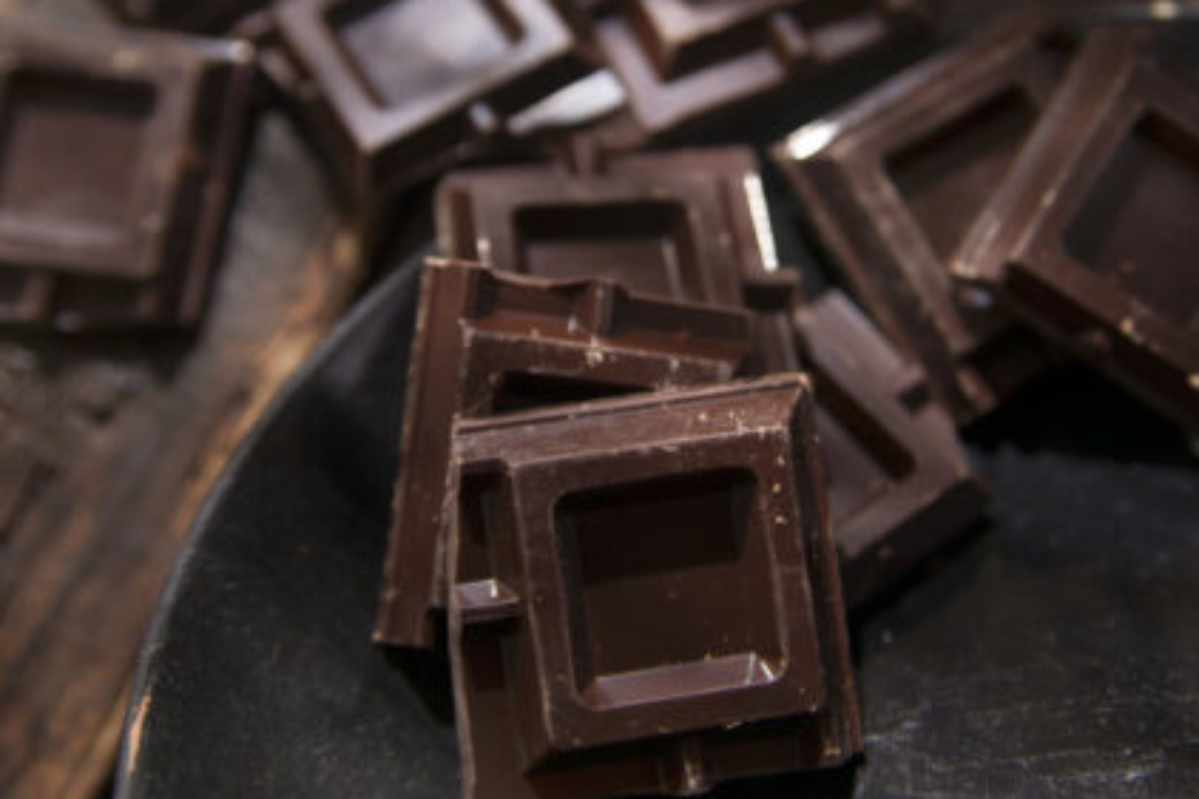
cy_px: 301
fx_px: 2131
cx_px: 625
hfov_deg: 31.4
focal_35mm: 64
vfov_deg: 21.2
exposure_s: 1/125
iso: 100
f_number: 4
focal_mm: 45
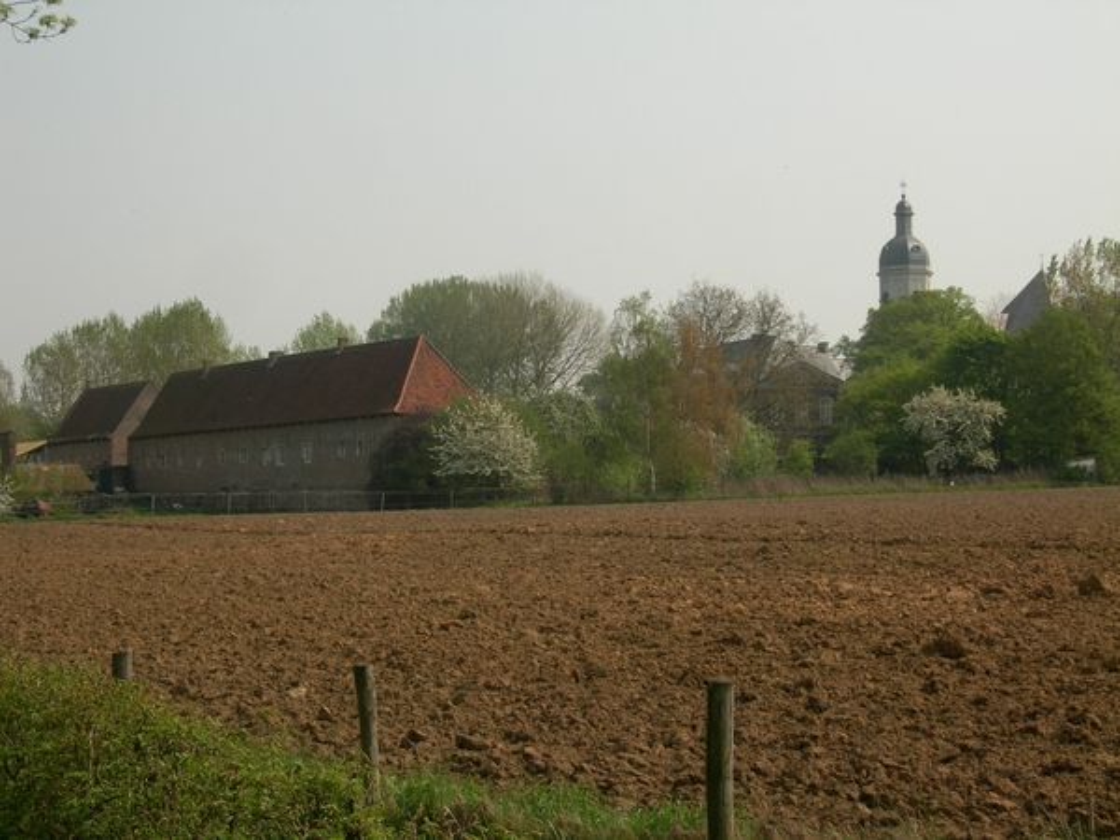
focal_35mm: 72
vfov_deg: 20.4
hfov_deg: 27.0
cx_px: 560
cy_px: 420
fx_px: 2330
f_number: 6.3
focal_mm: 14.9
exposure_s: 1/288
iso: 50
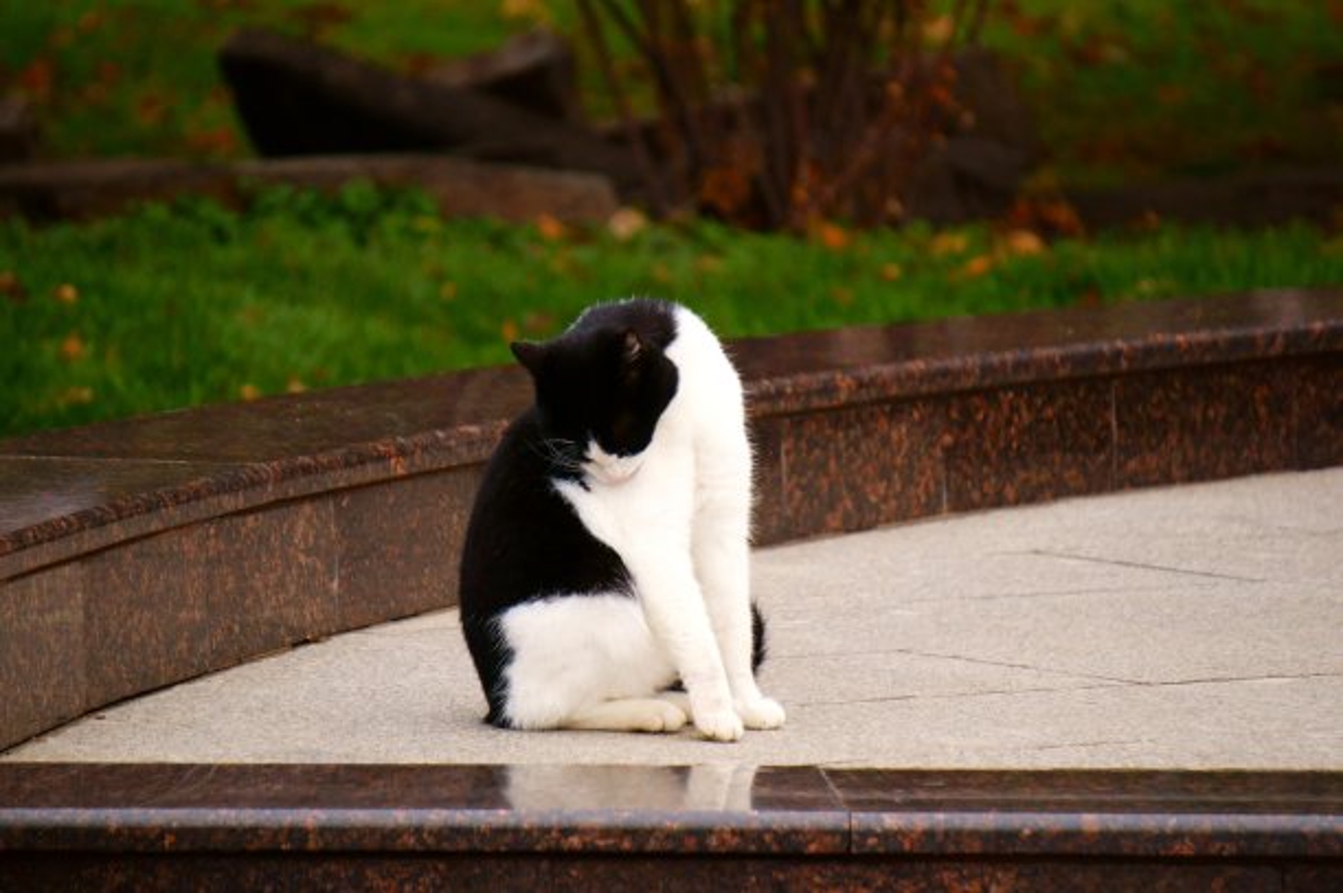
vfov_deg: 4.4
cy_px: 446
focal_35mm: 315
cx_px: 672
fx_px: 11741
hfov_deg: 6.5
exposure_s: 1/400
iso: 800
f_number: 6.3
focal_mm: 210
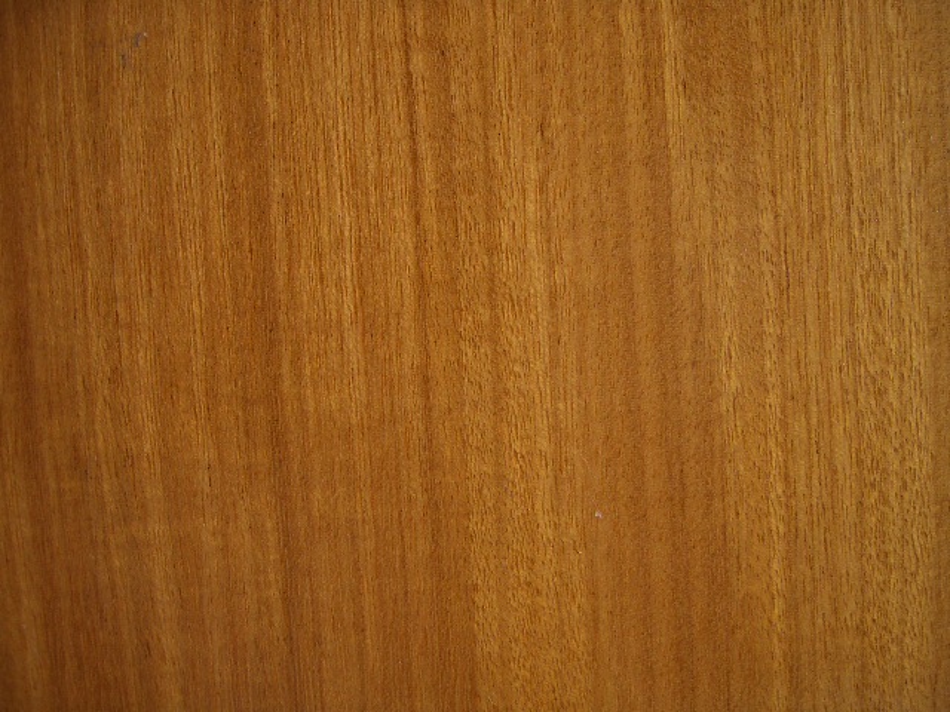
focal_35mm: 39
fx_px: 1070
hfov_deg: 47.9
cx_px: 475
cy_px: 356
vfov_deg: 36.8
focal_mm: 8
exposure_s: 1/640
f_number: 2.8
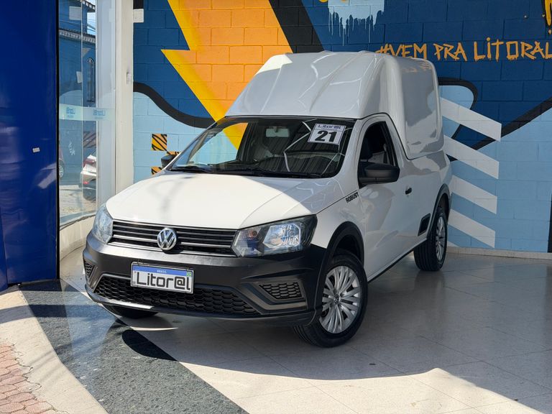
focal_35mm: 48
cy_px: 207
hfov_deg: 39.7
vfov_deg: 30.3
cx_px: 276
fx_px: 765
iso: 100
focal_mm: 6.76
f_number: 1.78
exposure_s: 1/3534
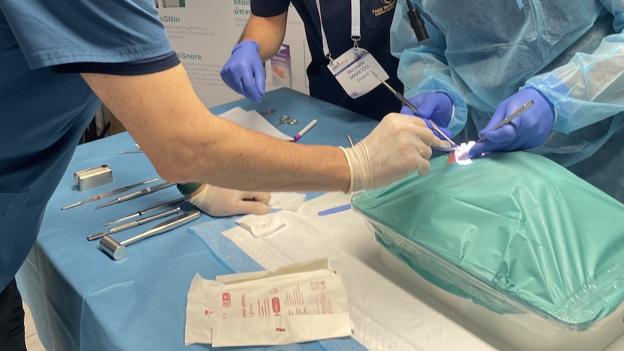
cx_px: 295
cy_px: 30
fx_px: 662
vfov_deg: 28.5
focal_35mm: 40
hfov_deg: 50.4
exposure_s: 1/100
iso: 125
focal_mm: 4.2
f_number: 1.6
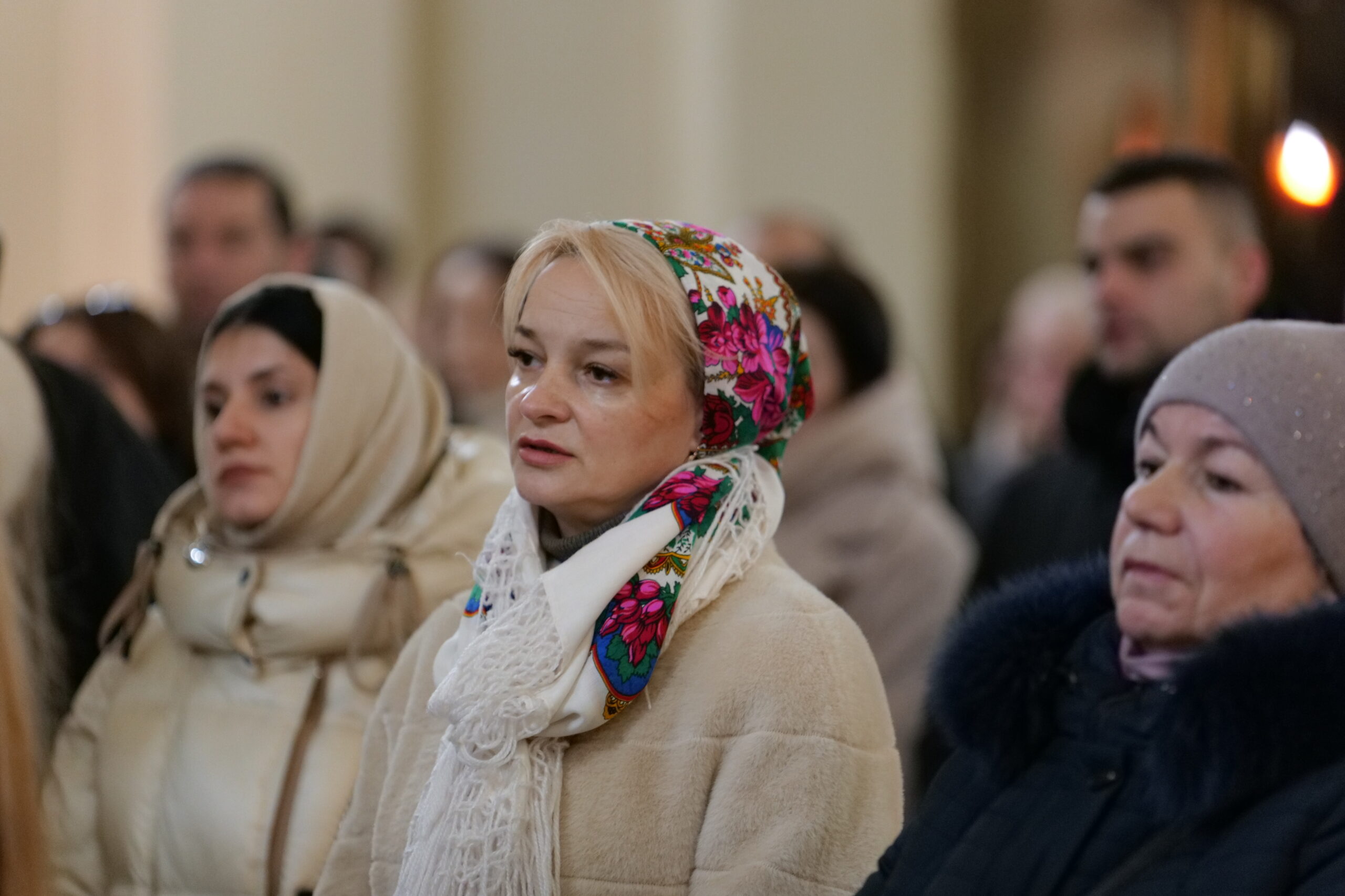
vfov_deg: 7.7
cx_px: 672
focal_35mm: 179
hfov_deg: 11.5
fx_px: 6688
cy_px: 448
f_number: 2.8
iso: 6400
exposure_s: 1/125
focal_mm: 179
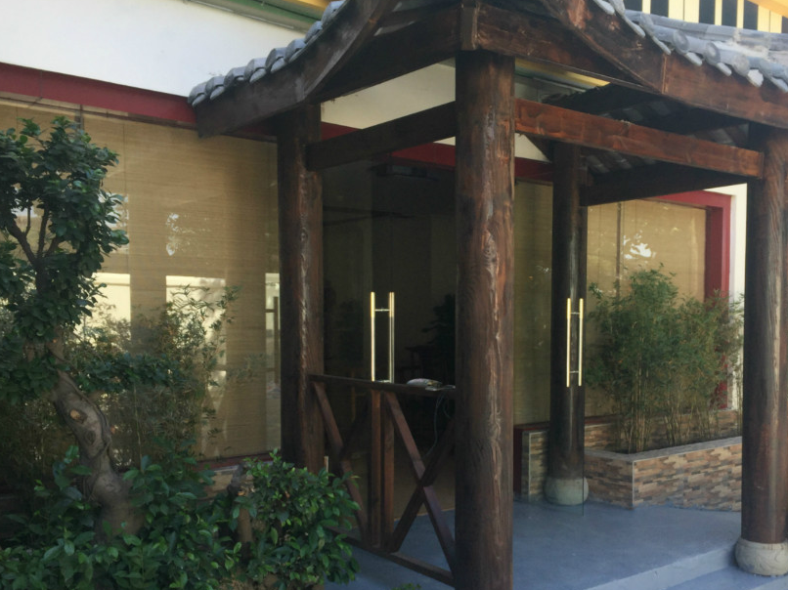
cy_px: 352
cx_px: 484
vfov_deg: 39.5
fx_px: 819
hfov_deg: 50.9
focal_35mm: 36
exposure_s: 1/377
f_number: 2.2
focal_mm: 4.15
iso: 32
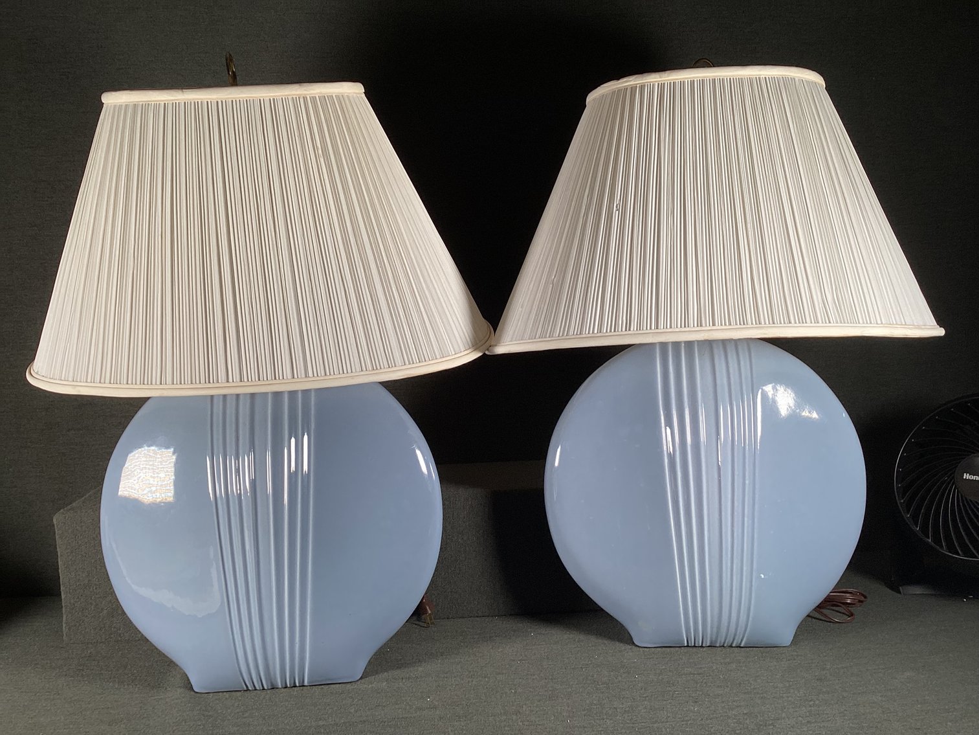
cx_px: 490
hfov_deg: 58.3
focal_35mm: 31
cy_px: 368
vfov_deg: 45.4
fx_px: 877
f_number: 2.4
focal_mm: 3.3
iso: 50
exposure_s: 1/100
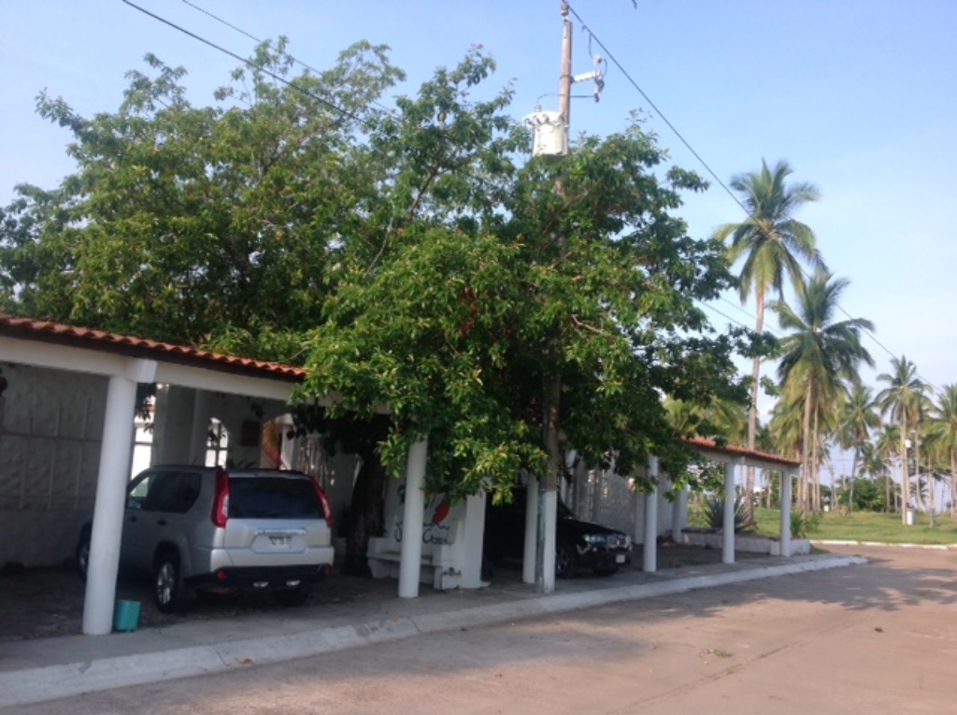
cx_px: 478
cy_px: 358
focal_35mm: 35
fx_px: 966
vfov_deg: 40.6
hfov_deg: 52.7
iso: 50
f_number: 2.4
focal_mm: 4.28
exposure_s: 1/630
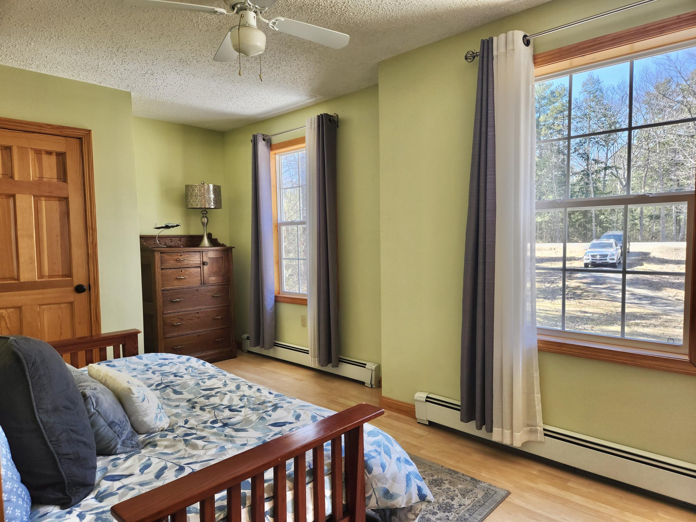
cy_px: 261
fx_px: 462
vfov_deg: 58.9
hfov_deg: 73.9
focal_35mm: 23
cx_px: 348
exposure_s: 1/180
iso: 80
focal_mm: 5.4
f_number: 1.8
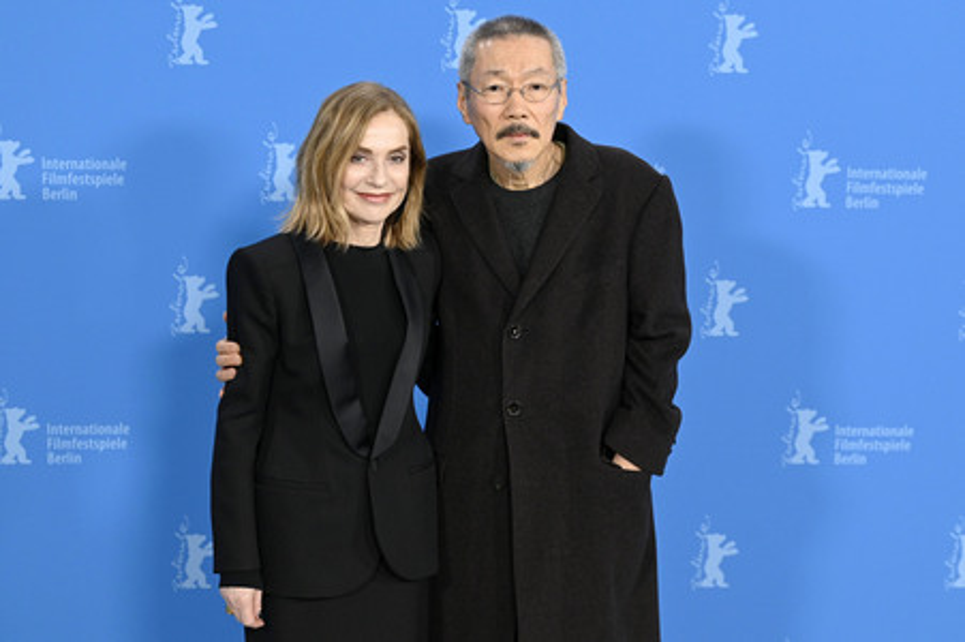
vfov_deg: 19.4
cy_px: 321
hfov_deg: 28.9
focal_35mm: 70
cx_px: 482
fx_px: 1875
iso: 3200
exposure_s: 1/640
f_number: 4.5
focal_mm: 70
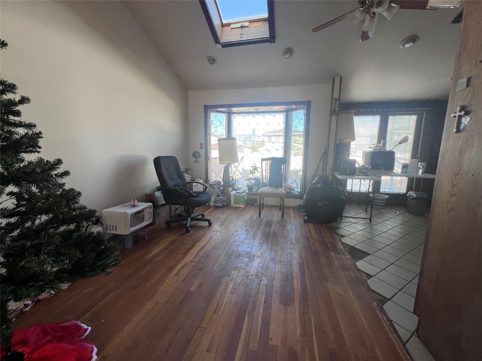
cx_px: 241
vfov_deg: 89.9
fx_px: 181
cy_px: 180
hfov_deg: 106.2
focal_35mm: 13
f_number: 1.8
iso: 50
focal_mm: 1.57
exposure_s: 1/99
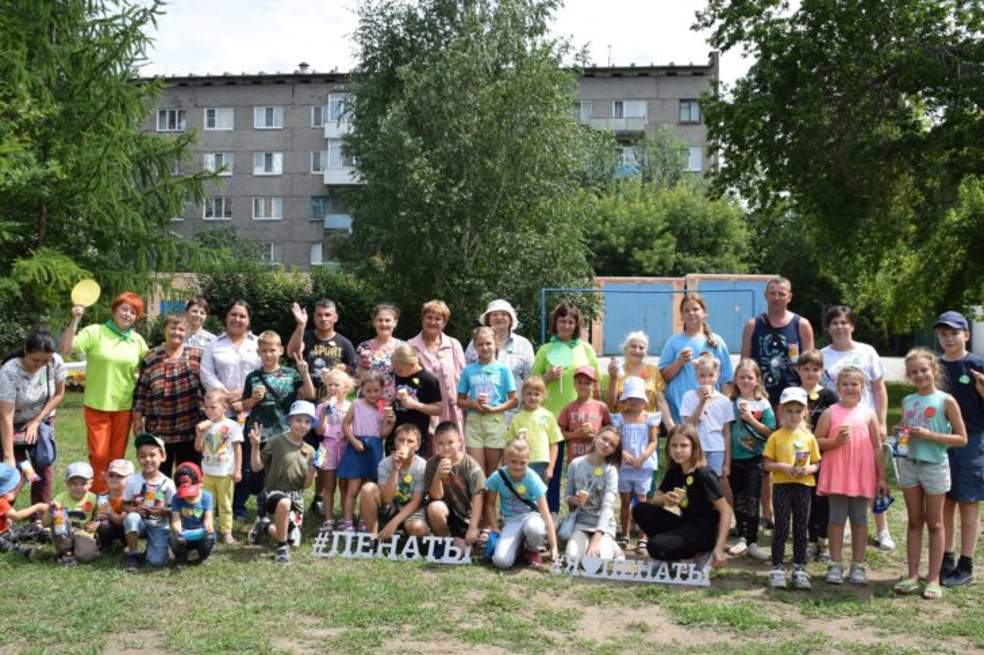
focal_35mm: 33
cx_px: 492
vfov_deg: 40.0
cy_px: 328
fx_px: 902
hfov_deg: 57.2
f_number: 9
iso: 200
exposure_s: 1/320
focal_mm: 22
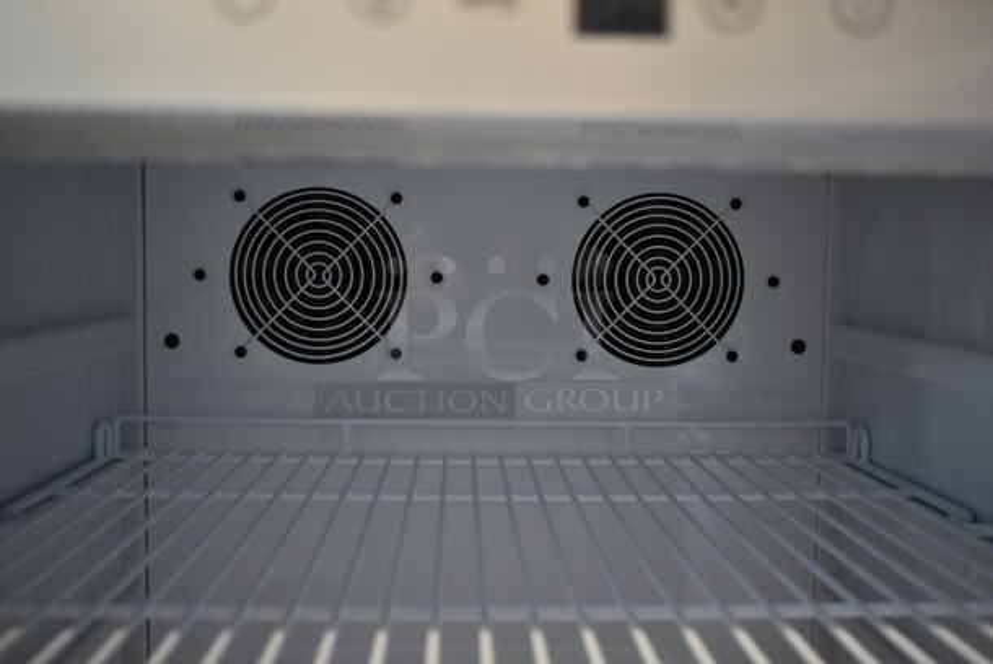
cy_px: 332
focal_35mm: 36
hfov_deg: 53.1
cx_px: 496
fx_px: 994
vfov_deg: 37.0
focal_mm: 24
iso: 1000
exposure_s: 1/40
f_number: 4
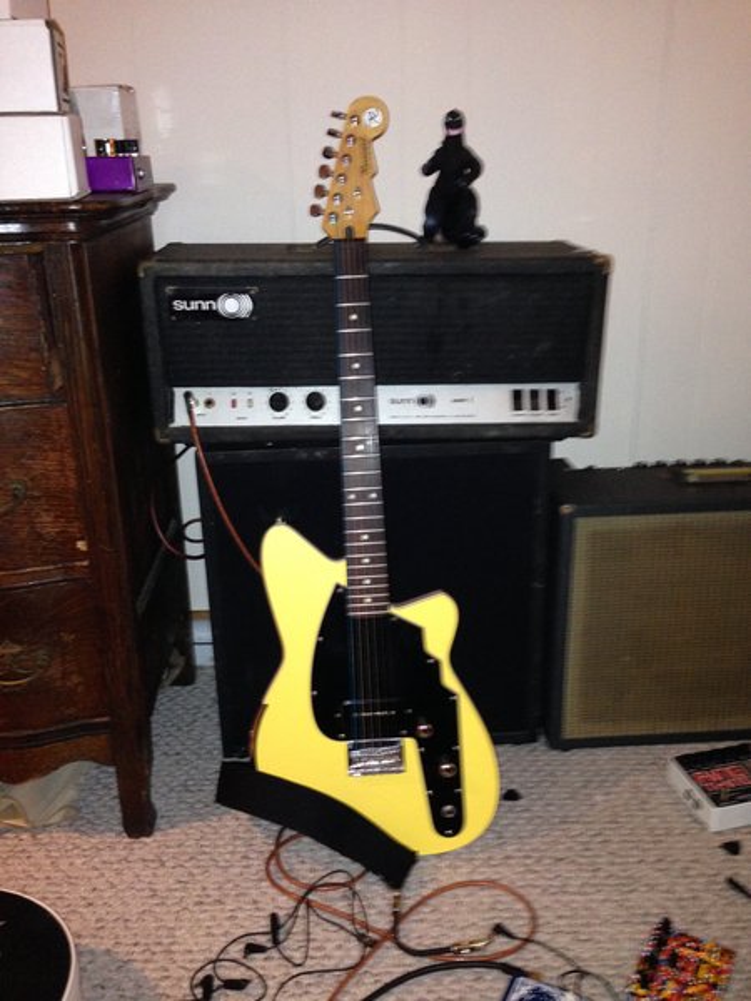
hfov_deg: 42.9
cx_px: 376
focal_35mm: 33
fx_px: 955
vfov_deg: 55.4
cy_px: 500
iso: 320
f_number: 2.4
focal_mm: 4.13
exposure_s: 1/16
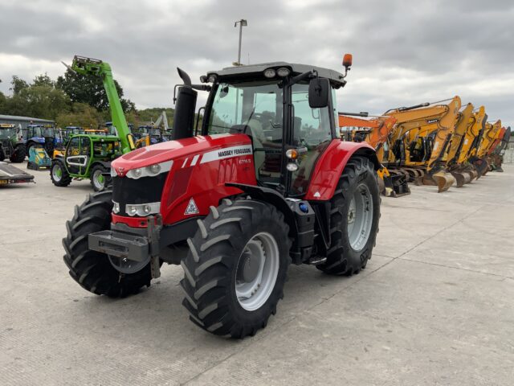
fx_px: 431
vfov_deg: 48.2
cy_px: 193
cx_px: 257
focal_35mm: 29
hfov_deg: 61.7
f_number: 1.8
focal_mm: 3
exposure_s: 1/929
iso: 16
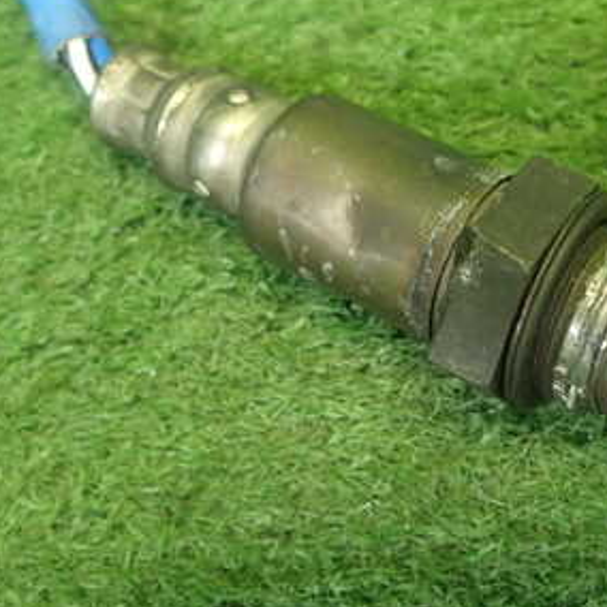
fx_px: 1111
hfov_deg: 29.8
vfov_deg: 30.6
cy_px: 297
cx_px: 492
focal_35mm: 56
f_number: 2.3
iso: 250
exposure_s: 1/30
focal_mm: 5.4
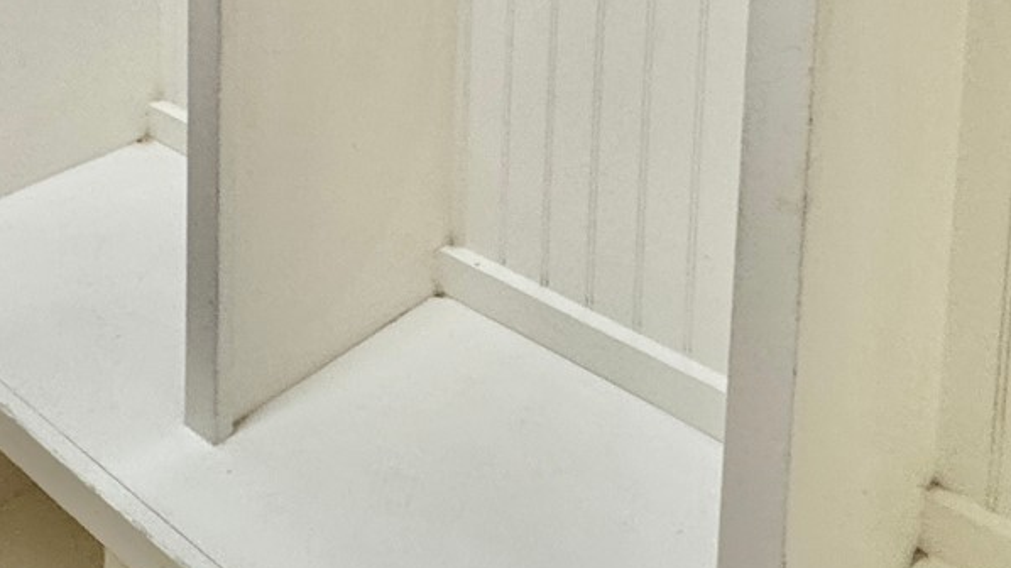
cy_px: -328
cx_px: 375
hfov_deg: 41.8
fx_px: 1313
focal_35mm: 49
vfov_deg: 20.3
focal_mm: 2.22
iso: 200
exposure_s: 1/60
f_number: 2.2
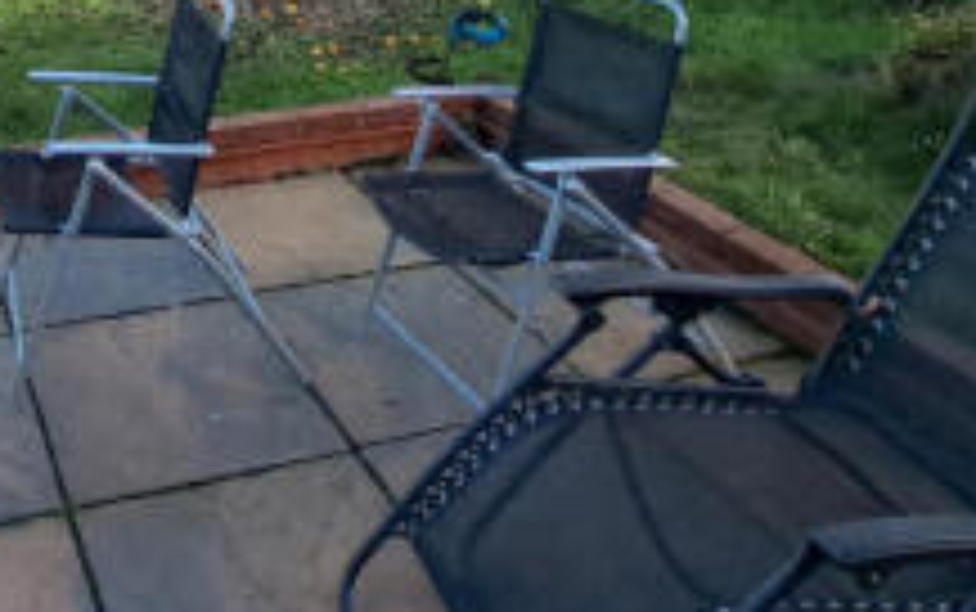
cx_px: 61
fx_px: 985
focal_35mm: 37
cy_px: -187
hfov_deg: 46.4
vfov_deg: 28.3
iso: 50
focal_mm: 1.74
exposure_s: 1/508
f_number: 2.2
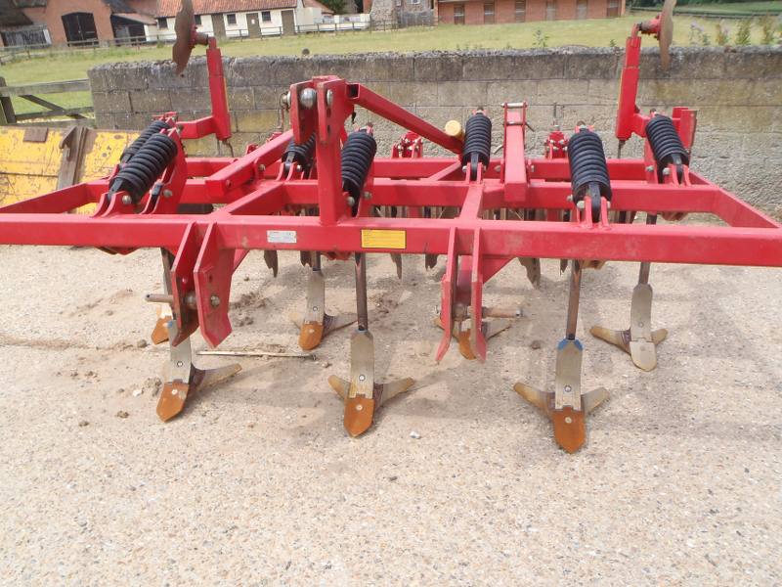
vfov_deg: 49.7
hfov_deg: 63.4
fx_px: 633
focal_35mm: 28
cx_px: 391
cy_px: 294
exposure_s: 1/320
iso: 80
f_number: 4.5
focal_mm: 5
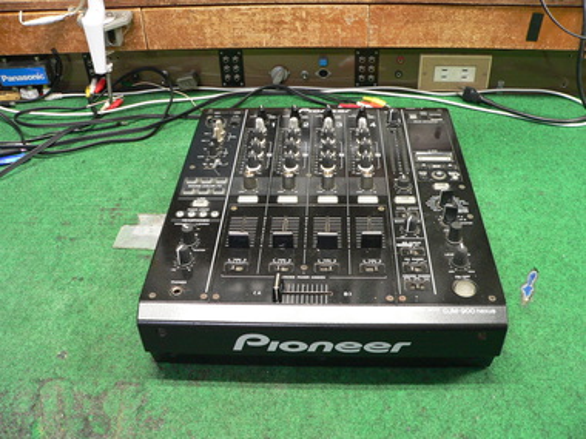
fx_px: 609
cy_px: 220
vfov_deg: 39.7
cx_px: 293
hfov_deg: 51.4
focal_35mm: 36
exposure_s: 1/8
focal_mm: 6
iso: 200
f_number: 2.8
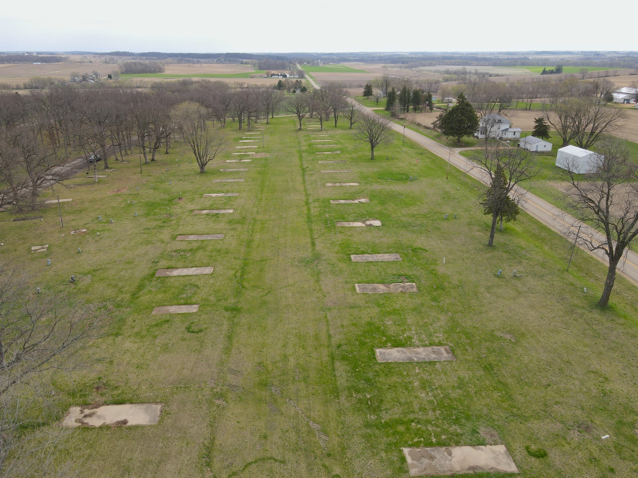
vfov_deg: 56.8
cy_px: 239
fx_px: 442
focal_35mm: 24
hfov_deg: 71.6
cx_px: 319
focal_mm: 4.5
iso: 100
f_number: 2.8
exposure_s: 1/350
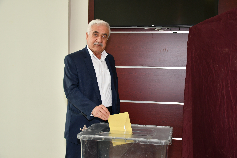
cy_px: 80
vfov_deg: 27.5
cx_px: 120
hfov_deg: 40.3
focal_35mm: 49
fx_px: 323
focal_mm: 32
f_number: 4
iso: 500
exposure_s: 1/60
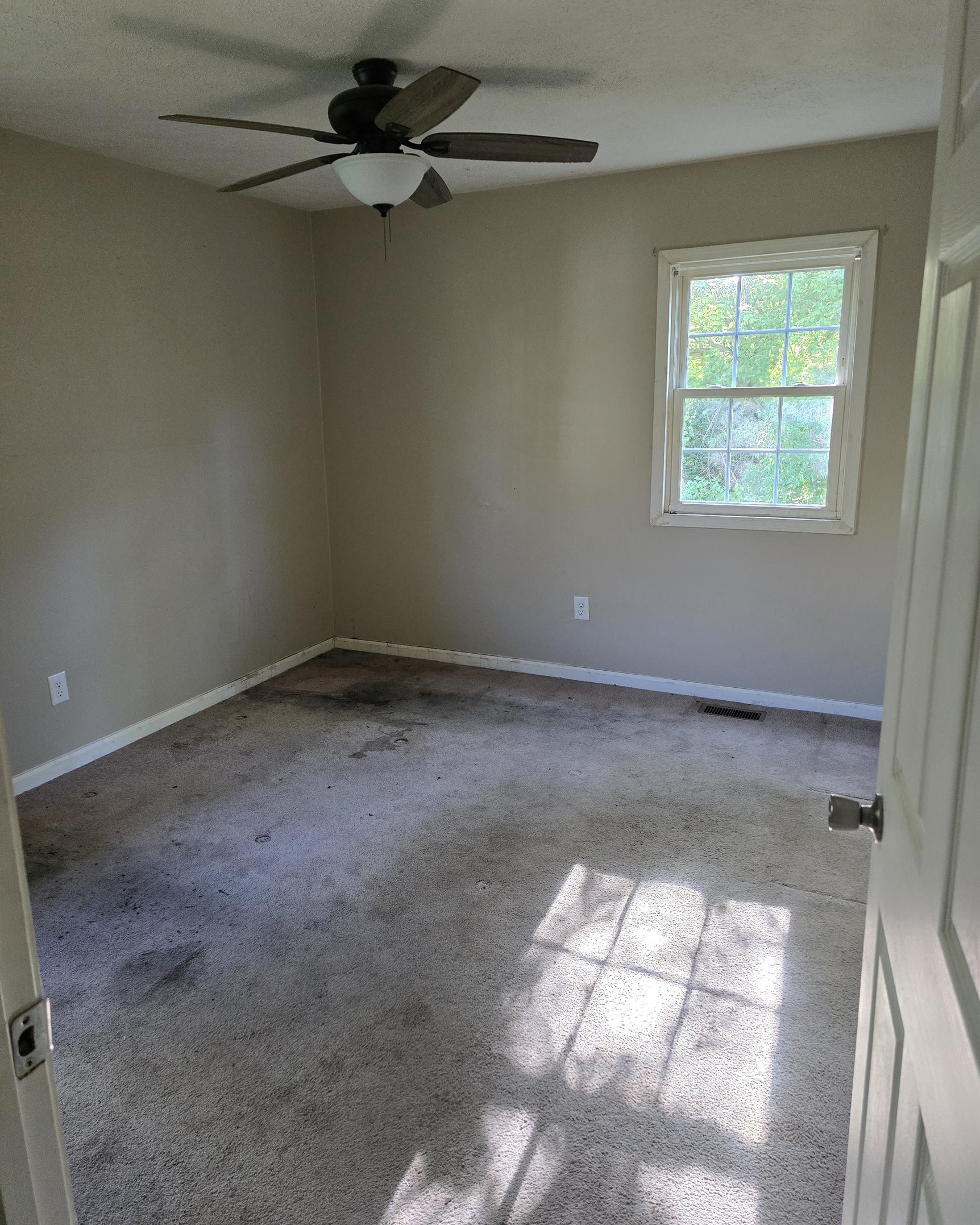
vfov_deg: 70.3
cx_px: 489
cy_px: 589
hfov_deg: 58.8
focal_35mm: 24
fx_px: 870
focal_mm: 6.3
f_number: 1.7
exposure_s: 1/120
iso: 640
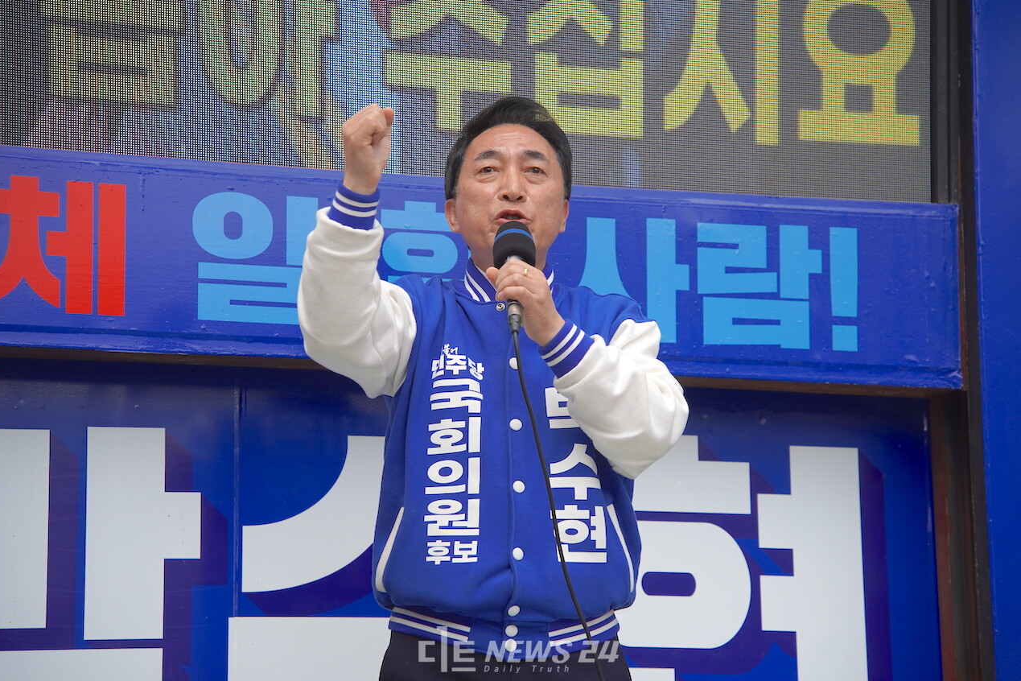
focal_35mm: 120
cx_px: 507
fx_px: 3403
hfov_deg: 17.1
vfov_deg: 11.4
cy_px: 342
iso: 100
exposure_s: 1/320
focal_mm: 119
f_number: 5.6
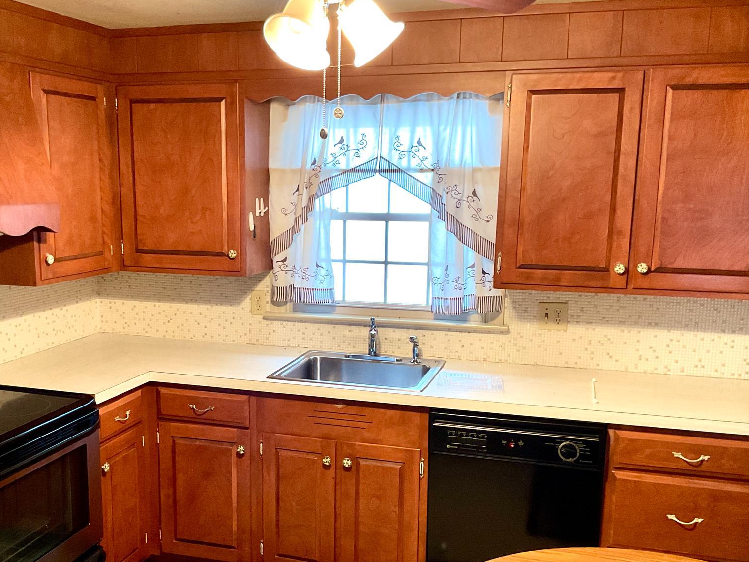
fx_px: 844
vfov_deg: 36.7
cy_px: 341
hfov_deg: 47.7
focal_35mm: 39
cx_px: 318
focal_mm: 3
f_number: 1.8
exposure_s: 1/30
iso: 250
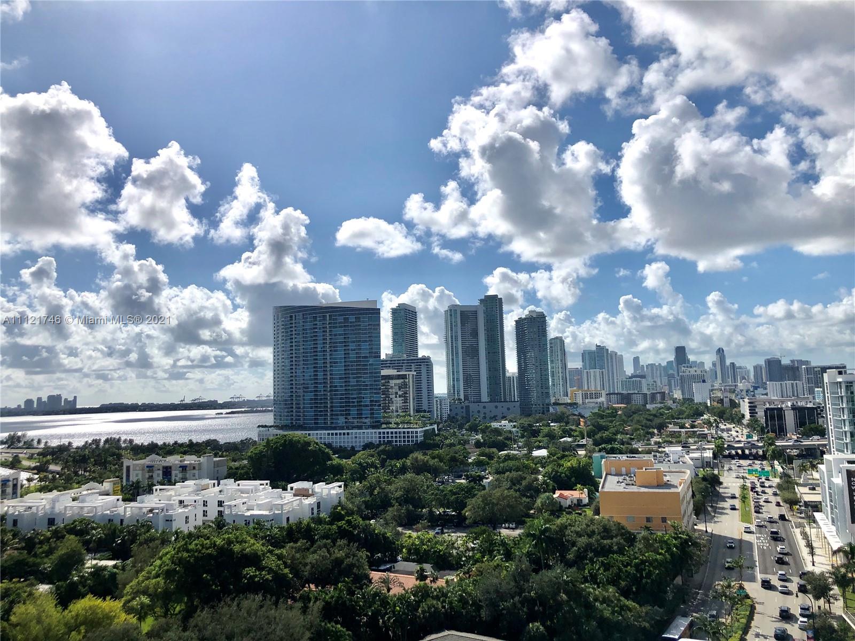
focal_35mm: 28
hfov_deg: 63.4
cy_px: 320
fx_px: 692
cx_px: 428
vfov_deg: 49.7
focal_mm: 3.99
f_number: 1.8
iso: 25
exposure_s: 1/8130
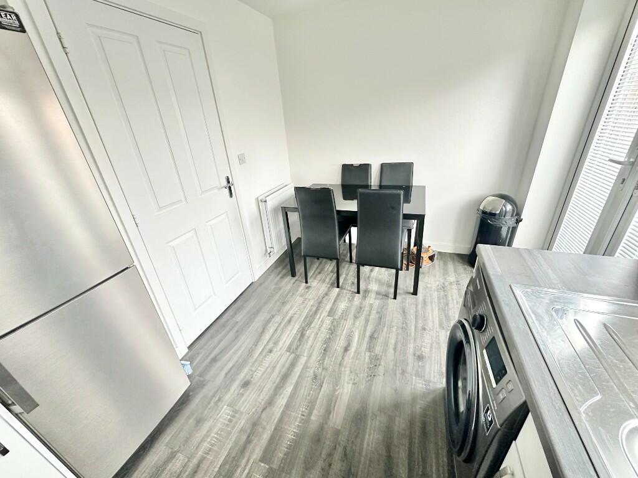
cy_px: 239
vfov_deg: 85.7
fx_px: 258
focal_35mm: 14
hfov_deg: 102.1
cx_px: 319
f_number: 2.2
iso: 400
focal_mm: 2.22
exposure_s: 1/60
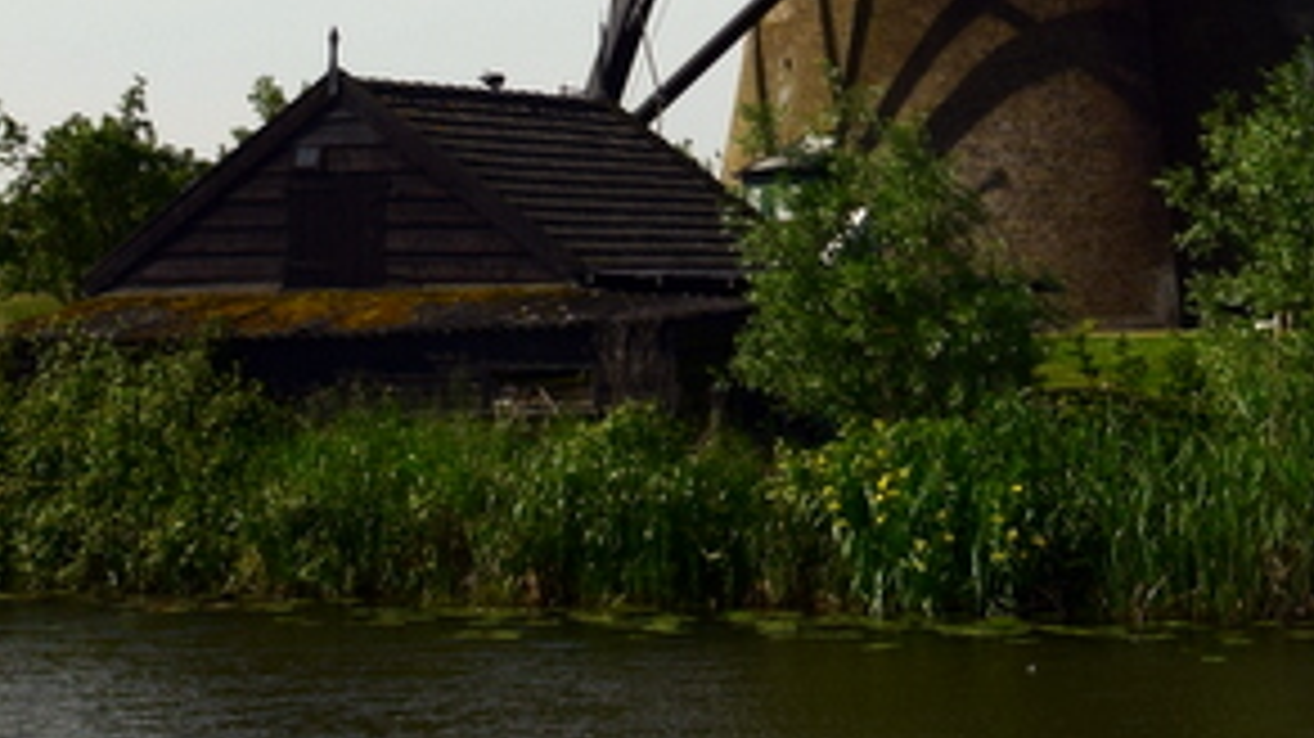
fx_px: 3150
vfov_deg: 12.5
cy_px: -464
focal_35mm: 90
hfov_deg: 23.0
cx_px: 1148
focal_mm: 21
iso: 125
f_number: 10
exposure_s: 1/200
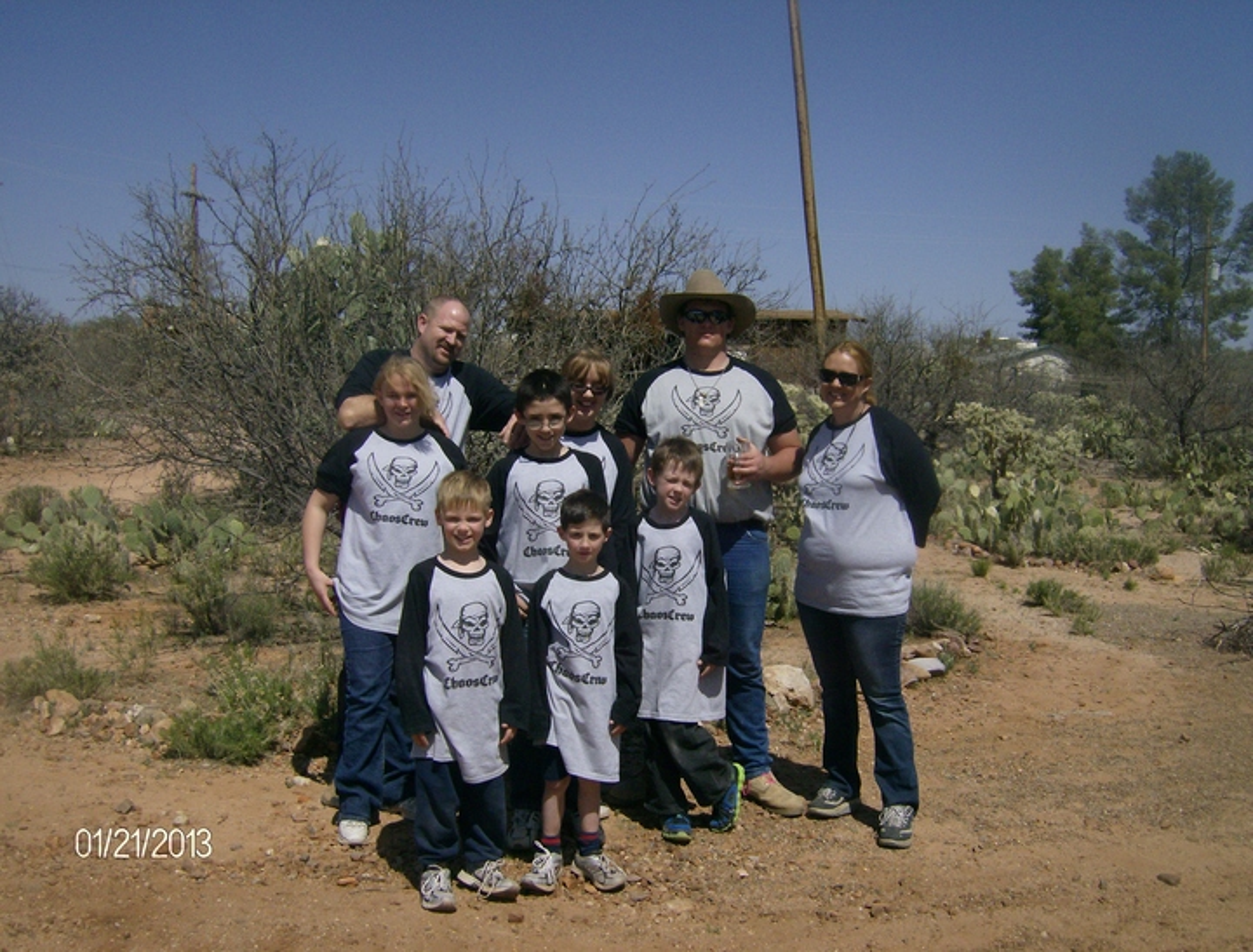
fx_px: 1309
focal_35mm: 36
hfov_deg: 51.1
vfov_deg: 40.0
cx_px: 626
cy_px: 476
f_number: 4.7
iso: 100
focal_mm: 6
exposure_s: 1/1802
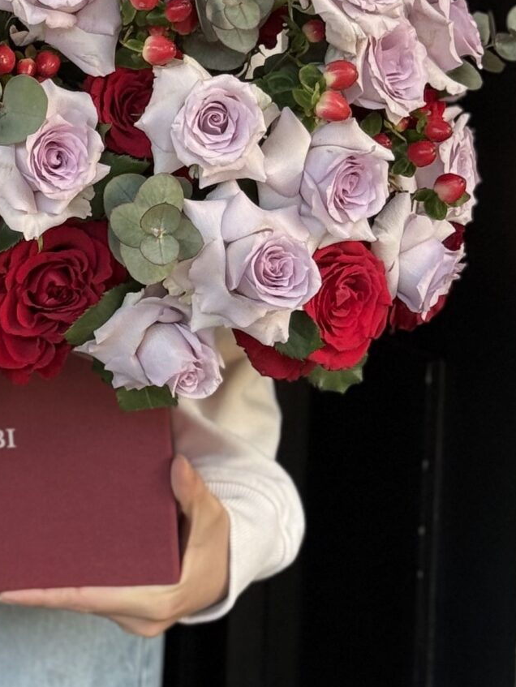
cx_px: -153
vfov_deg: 13.5
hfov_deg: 10.0
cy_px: 120
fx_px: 2880
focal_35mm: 145
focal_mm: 6.76
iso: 100
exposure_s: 1/62
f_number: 1.78
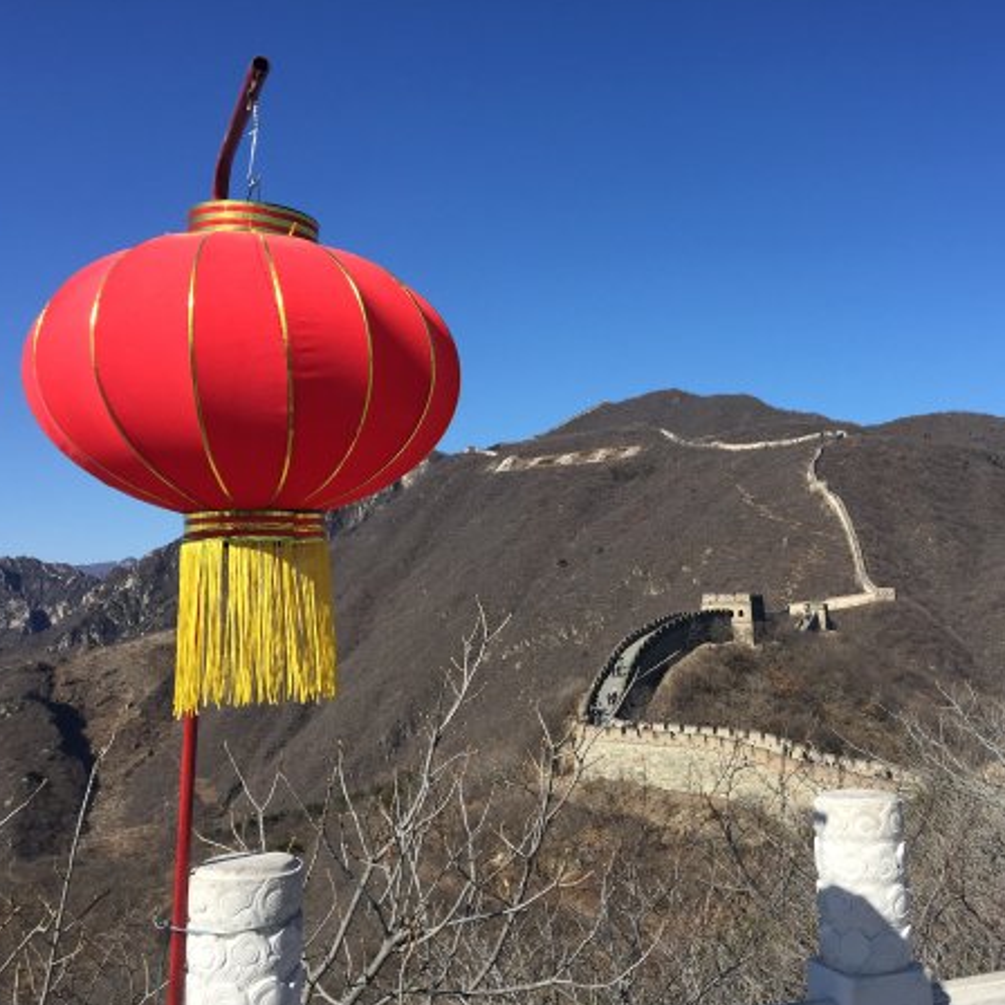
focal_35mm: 35
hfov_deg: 46.6
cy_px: 499
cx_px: 651
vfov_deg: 47.2
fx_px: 1150
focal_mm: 4.15
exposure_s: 1/1980
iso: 32
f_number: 2.2
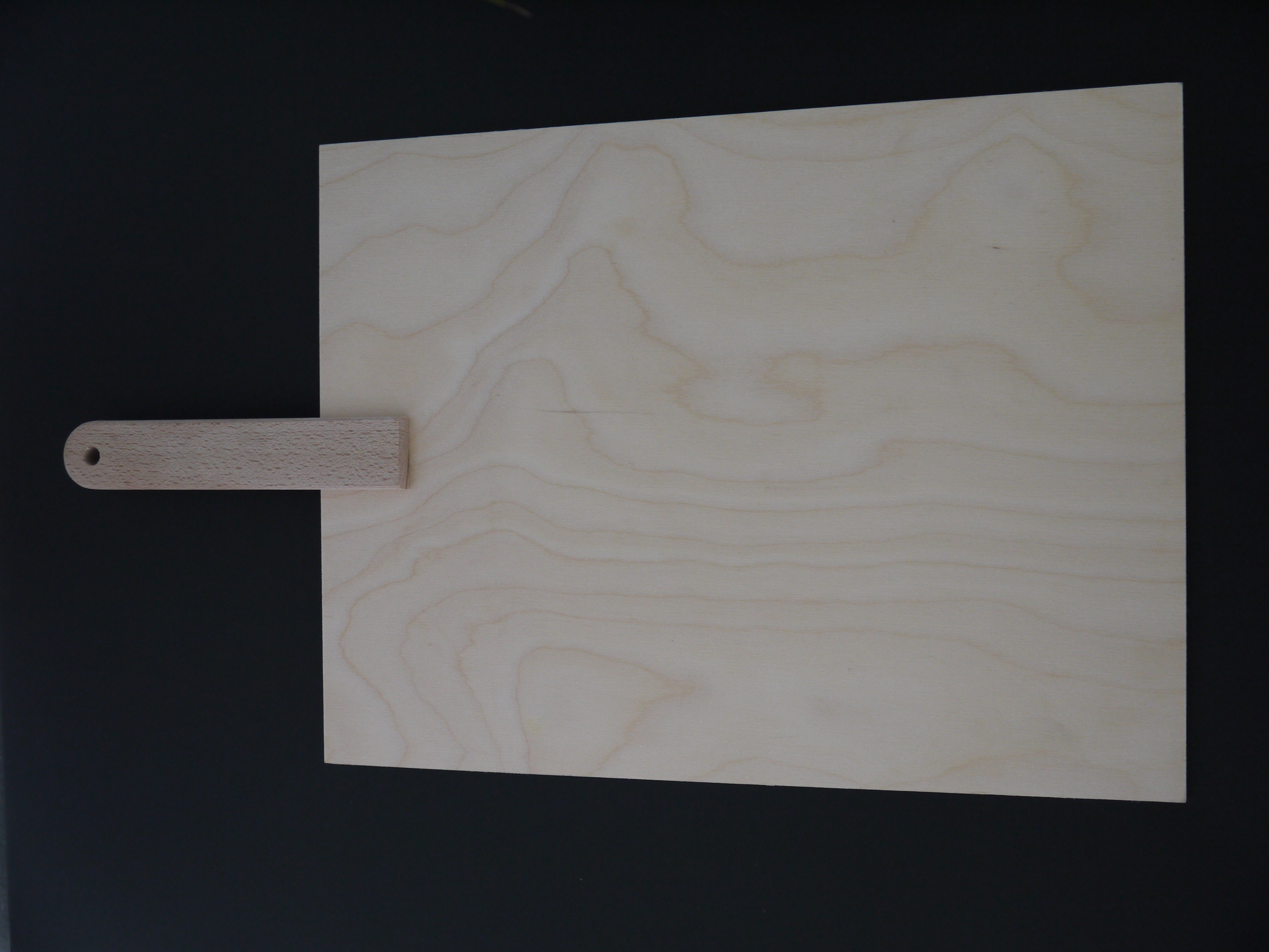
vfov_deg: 29.1
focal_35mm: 50
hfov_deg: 38.2
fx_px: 1833
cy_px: 476
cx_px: 634
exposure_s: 1/40
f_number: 4.6
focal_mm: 25
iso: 400
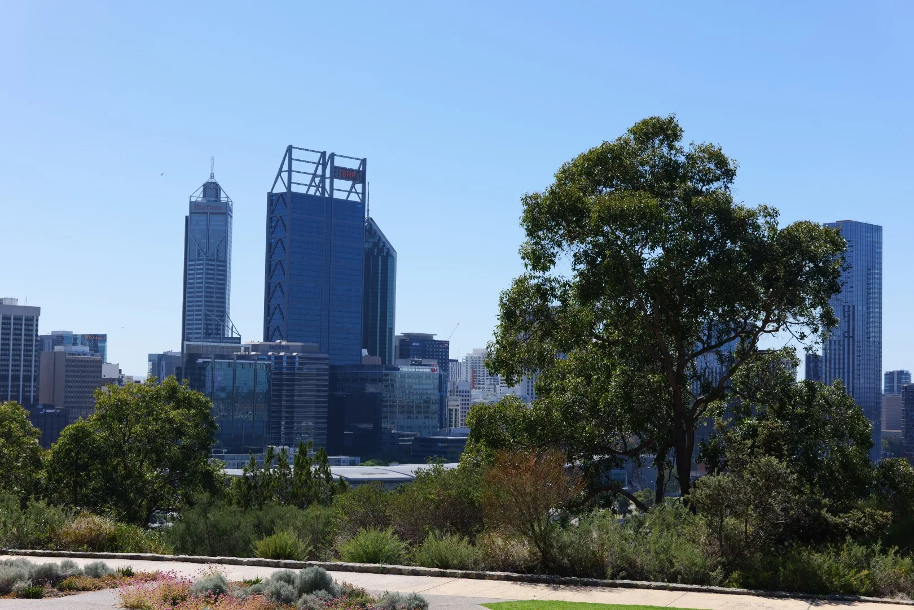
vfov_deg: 25.1
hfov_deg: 36.9
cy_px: 305
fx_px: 1371
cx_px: 457
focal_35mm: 54
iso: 100
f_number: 7.1
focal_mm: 54
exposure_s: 1/250
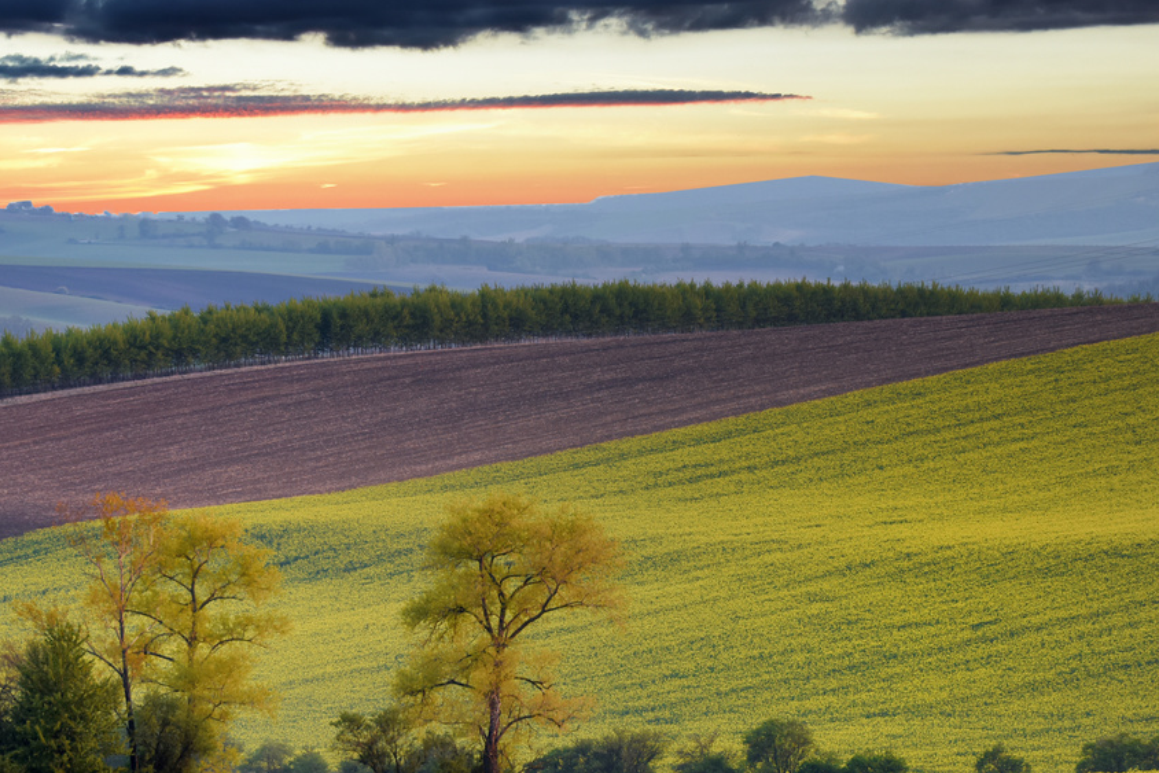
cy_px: 468
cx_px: 299
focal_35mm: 282
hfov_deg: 7.3
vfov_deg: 4.9
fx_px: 9080
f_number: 6.3
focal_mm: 170
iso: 500
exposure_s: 1/160
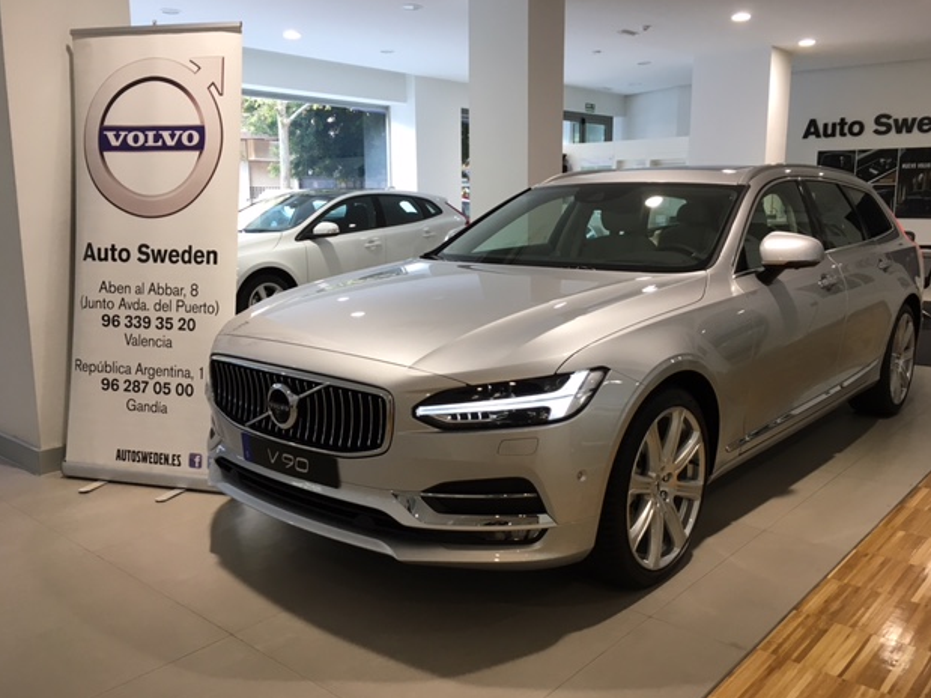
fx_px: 807
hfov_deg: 60.0
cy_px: 347
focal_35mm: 30
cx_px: 475
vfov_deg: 46.8
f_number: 2.2
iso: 40
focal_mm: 4.15
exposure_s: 1/33
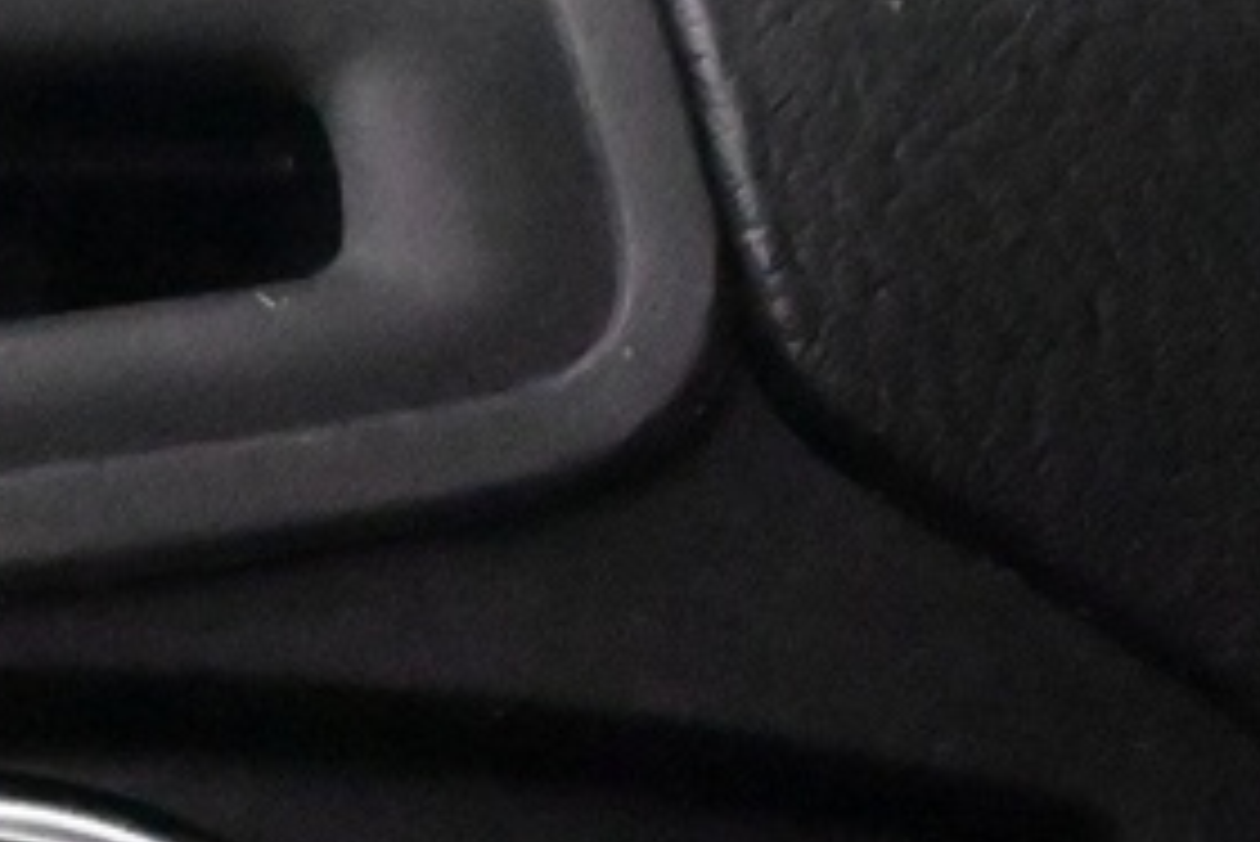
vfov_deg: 3.2
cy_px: 1400
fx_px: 15197
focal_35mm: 434
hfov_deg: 4.7
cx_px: -94
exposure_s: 1/80
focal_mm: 50
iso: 18000
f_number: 10
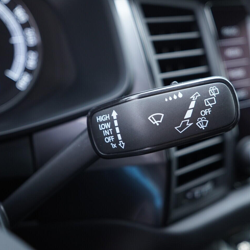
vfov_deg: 36.8
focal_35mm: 46
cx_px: 152
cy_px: 125
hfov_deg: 36.6
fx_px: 376
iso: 500
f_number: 2.8
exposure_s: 1/40
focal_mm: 24
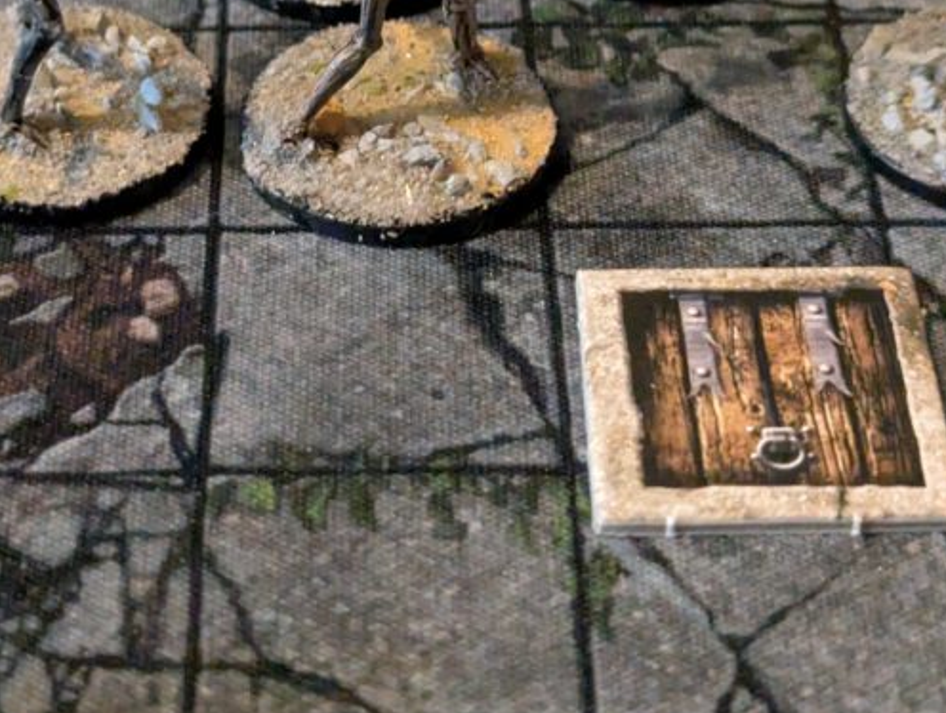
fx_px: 2711
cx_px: 393
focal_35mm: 99
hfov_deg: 19.8
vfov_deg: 14.9
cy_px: 92
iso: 1843
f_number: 1.85
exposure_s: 1/52.5
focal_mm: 6.81
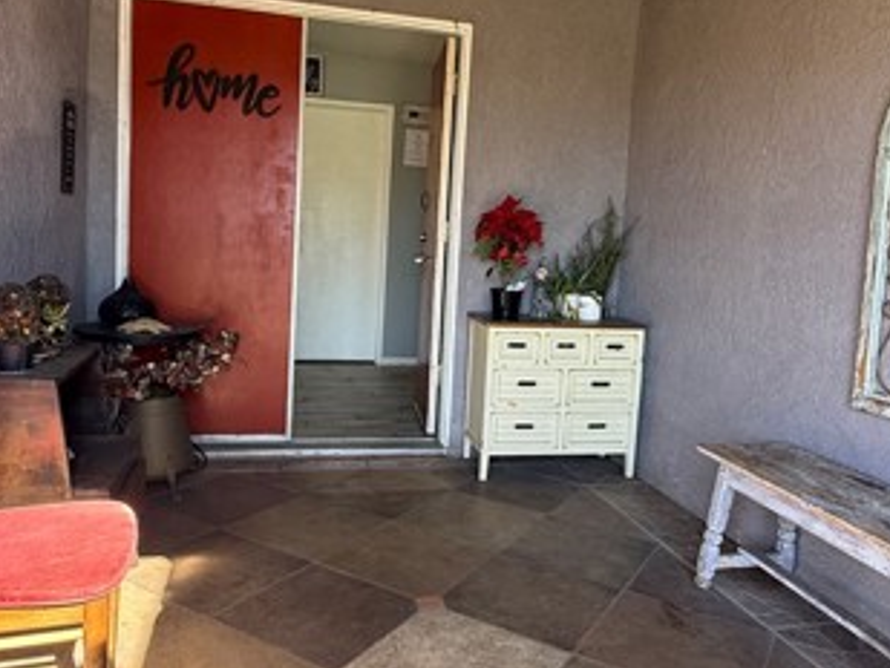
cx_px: 444
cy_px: 305
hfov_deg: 61.6
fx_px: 746
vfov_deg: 48.2
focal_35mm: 29
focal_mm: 2.22
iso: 125
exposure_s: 1/99
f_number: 2.2
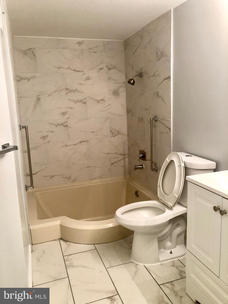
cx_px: 114
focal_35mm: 28
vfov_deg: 63.4
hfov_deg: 49.7
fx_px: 246
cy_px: 152
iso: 50
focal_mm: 3.99
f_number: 1.8
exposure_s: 1/15
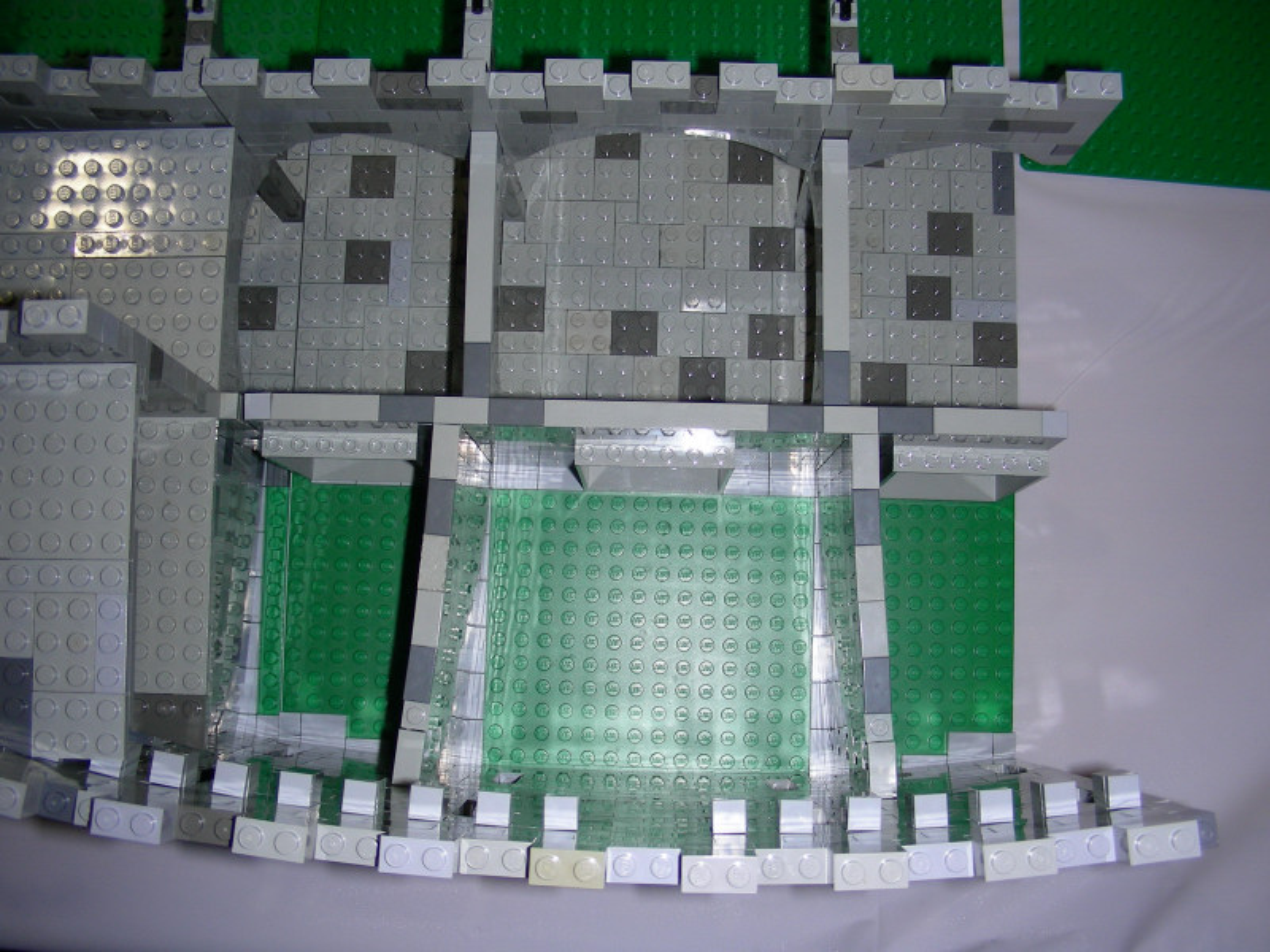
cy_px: 476
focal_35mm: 38
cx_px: 635
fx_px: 1394
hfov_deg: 49.0
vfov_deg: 37.7
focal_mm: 6.3
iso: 50
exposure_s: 1/60.1
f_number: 3.5
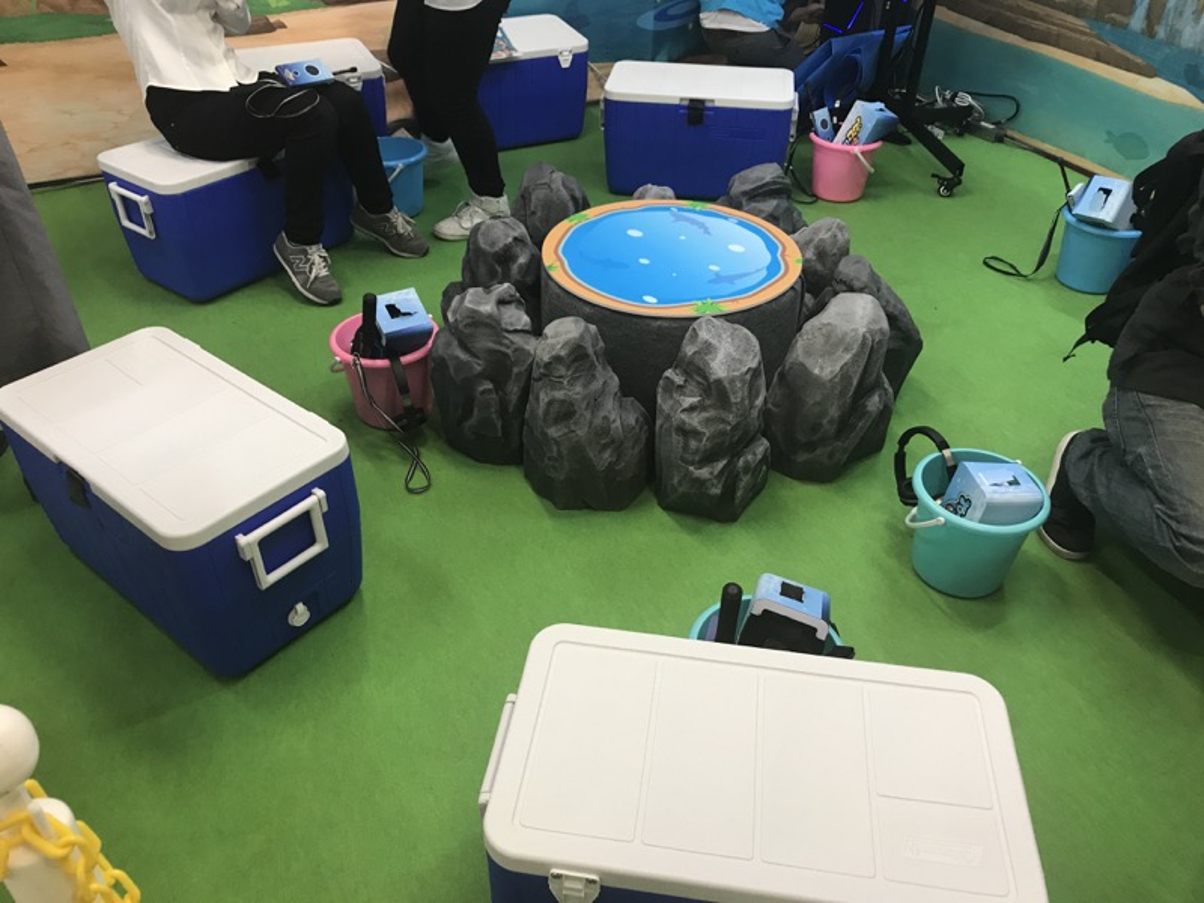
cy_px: 452
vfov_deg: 49.7
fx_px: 974
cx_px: 602
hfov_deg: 63.4
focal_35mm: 28
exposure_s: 1/33
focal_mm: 3.99
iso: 25
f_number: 1.8
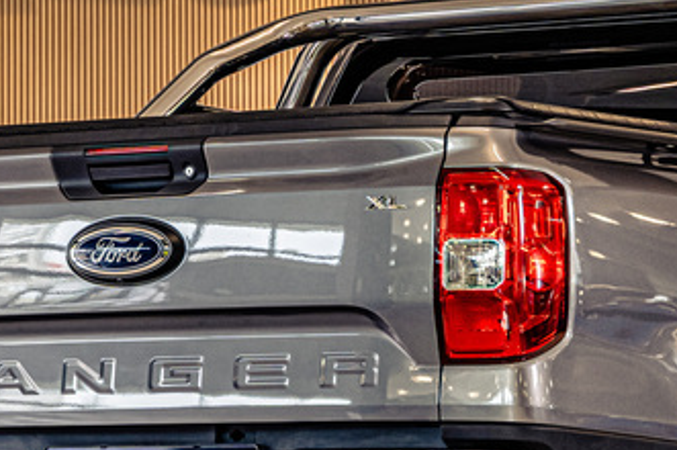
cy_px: 276
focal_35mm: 232
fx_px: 4358
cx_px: 641
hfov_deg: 8.8
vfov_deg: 5.9
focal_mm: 75
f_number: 4.5
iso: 500
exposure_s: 1/125
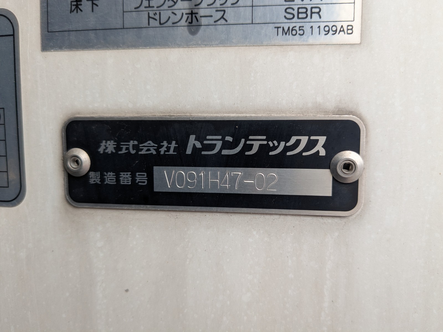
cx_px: 222
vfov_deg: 51.4
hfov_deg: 65.3
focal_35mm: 27
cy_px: 166
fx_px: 346
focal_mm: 4.38
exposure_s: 1/354
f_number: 1.73
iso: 63
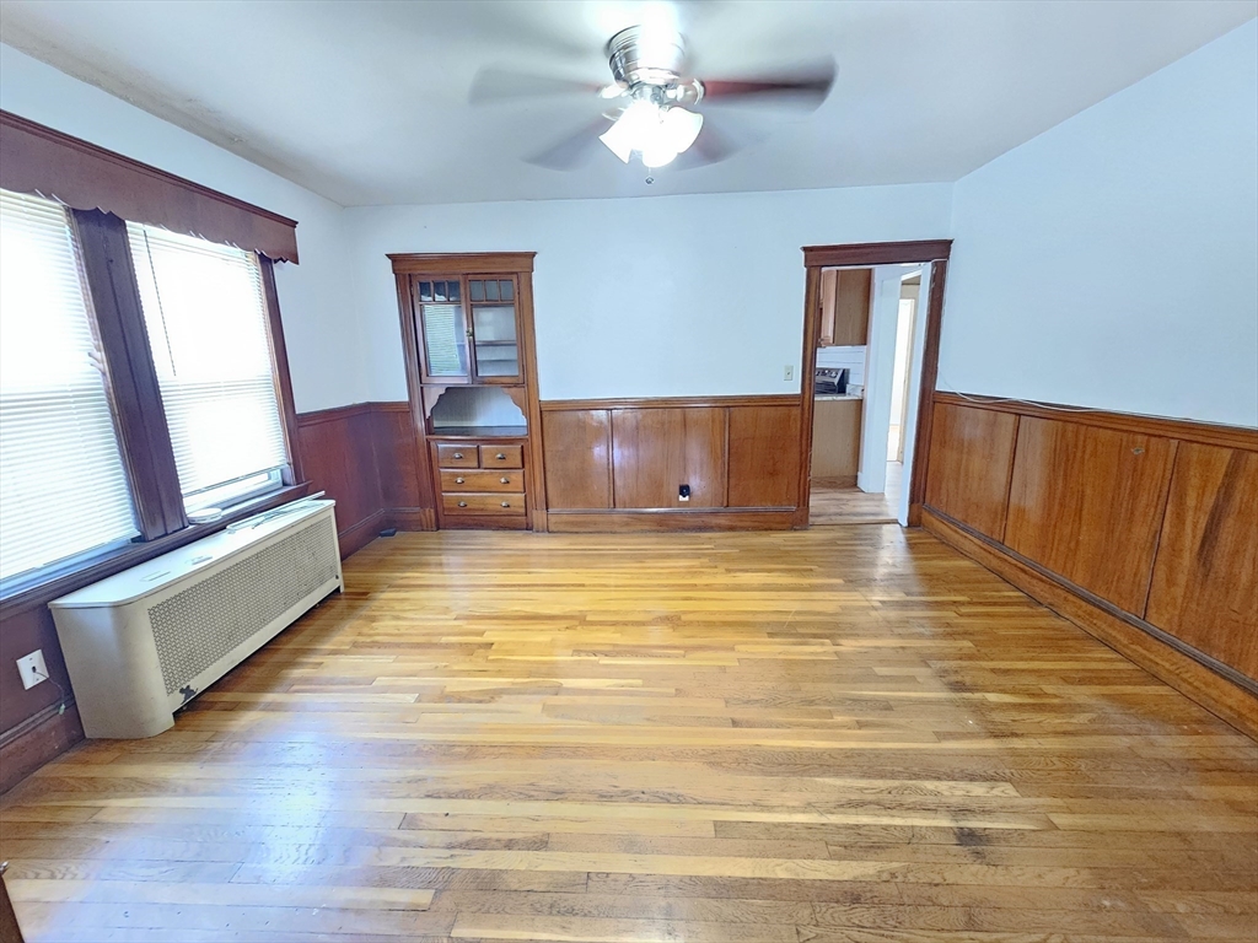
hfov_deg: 106.2
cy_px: 472
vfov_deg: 89.9
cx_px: 629
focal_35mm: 13
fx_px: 472
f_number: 2.2
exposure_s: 1/24
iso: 1600
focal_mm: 2.2
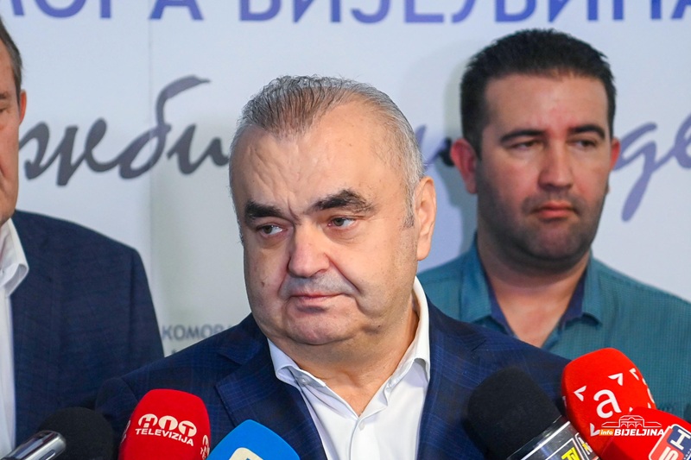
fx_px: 2015
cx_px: 346
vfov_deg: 13.0
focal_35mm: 105
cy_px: 230
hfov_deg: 19.5
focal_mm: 70
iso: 1600
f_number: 2.8
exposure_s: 1/320
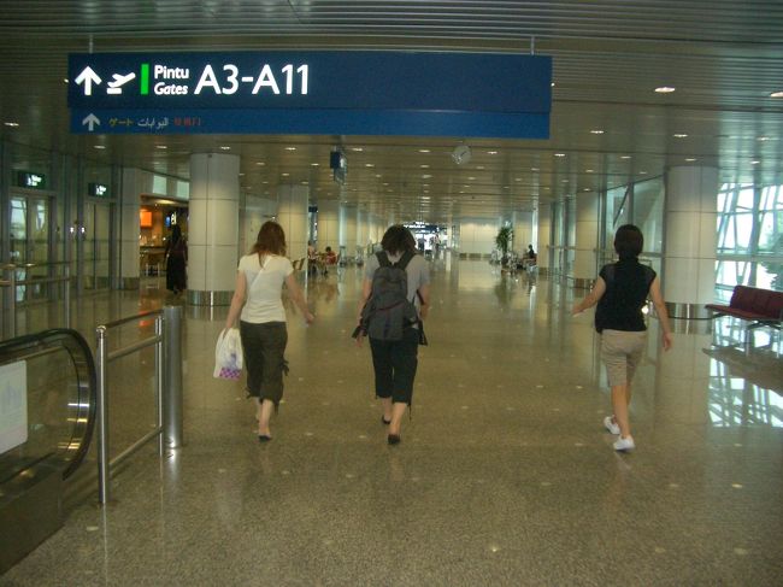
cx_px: 392
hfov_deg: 52.6
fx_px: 791
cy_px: 294
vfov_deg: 40.7
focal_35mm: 35
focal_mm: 5.8
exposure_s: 1/60
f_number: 2.6
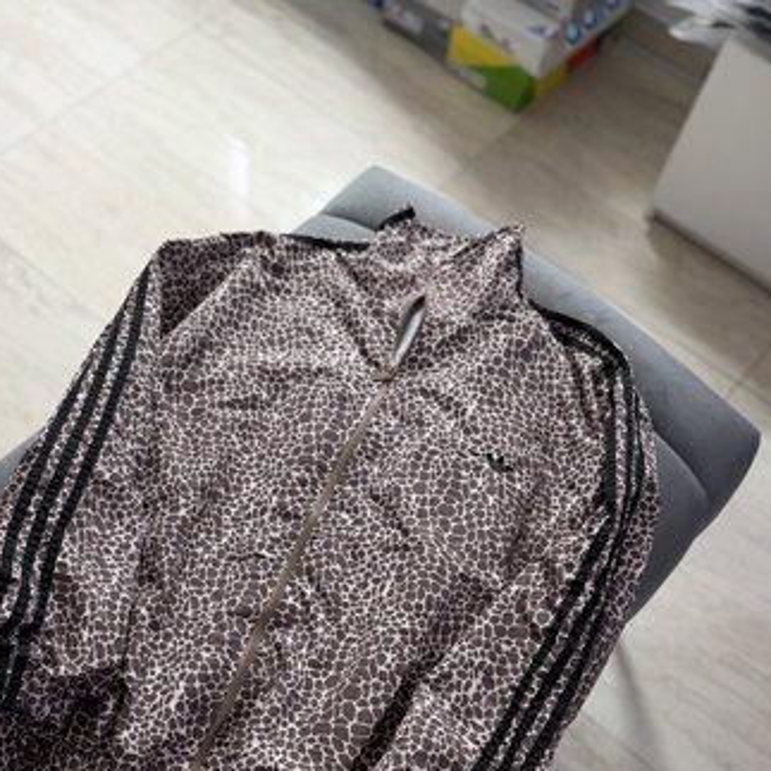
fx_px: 882
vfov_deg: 46.1
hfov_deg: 47.0
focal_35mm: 35
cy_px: 541
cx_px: 310
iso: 200
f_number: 1.78
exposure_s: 1/50
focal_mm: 6.76
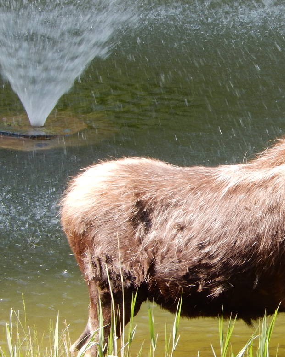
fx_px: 2847
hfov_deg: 5.7
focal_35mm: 270
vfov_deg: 7.2
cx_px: 272
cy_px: 188
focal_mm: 24.1
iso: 125
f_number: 5.6
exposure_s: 1/100
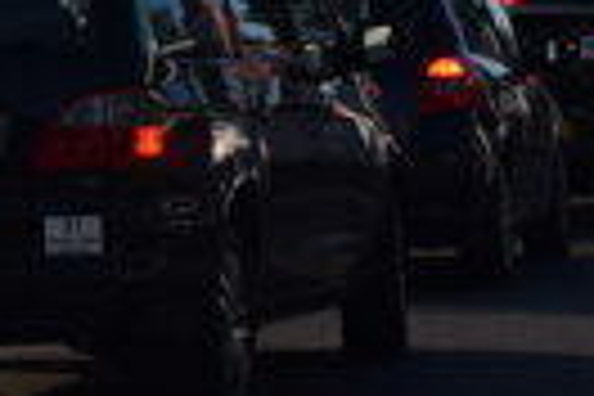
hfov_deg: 6.0
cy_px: -803
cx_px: -153
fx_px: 5663
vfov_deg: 3.9
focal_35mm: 343
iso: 200
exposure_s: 1/500
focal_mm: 35
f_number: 11
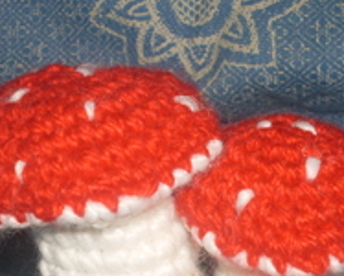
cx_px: 193
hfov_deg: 17.6
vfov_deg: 13.8
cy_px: 321
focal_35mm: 109
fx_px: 1111
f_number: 2.8
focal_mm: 6.3
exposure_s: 1/45
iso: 100
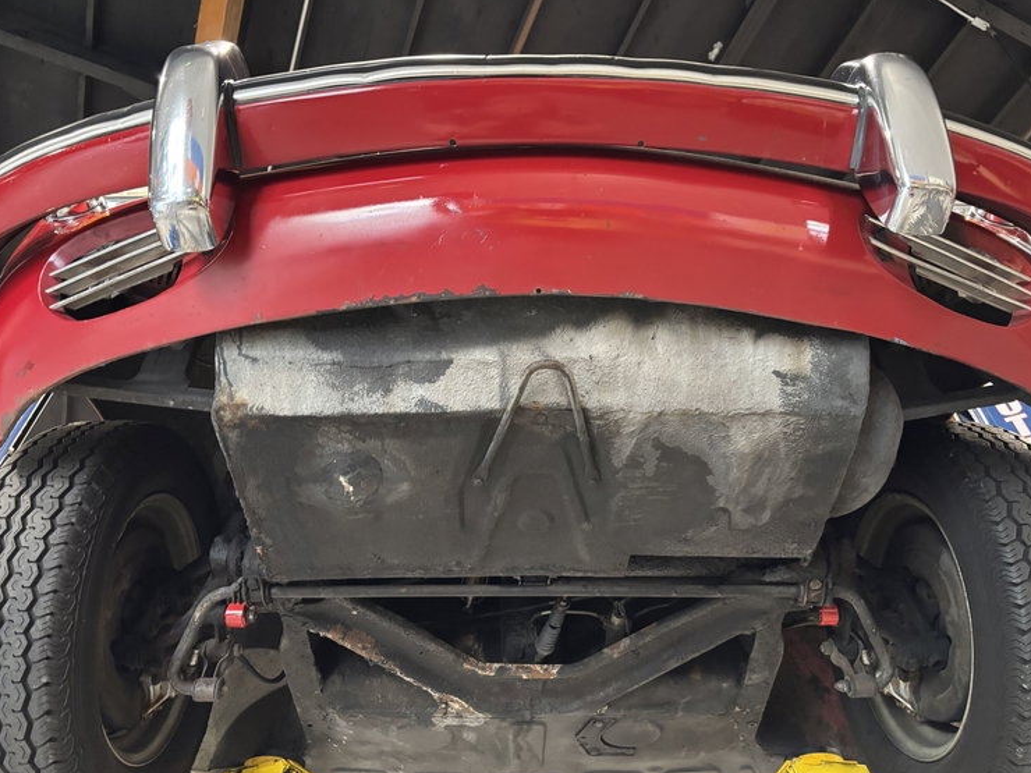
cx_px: 527
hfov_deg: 65.3
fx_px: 804
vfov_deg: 51.3
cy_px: 397
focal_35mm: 27
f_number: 1.6
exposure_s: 1/38
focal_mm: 5.96
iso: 640
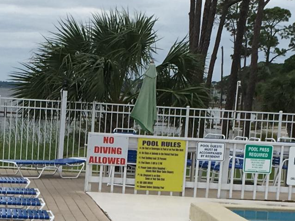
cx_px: 58
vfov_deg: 10.7
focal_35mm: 136
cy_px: 285
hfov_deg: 14.4
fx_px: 1159
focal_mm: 4.15
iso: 25
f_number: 2.2
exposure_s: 1/1054
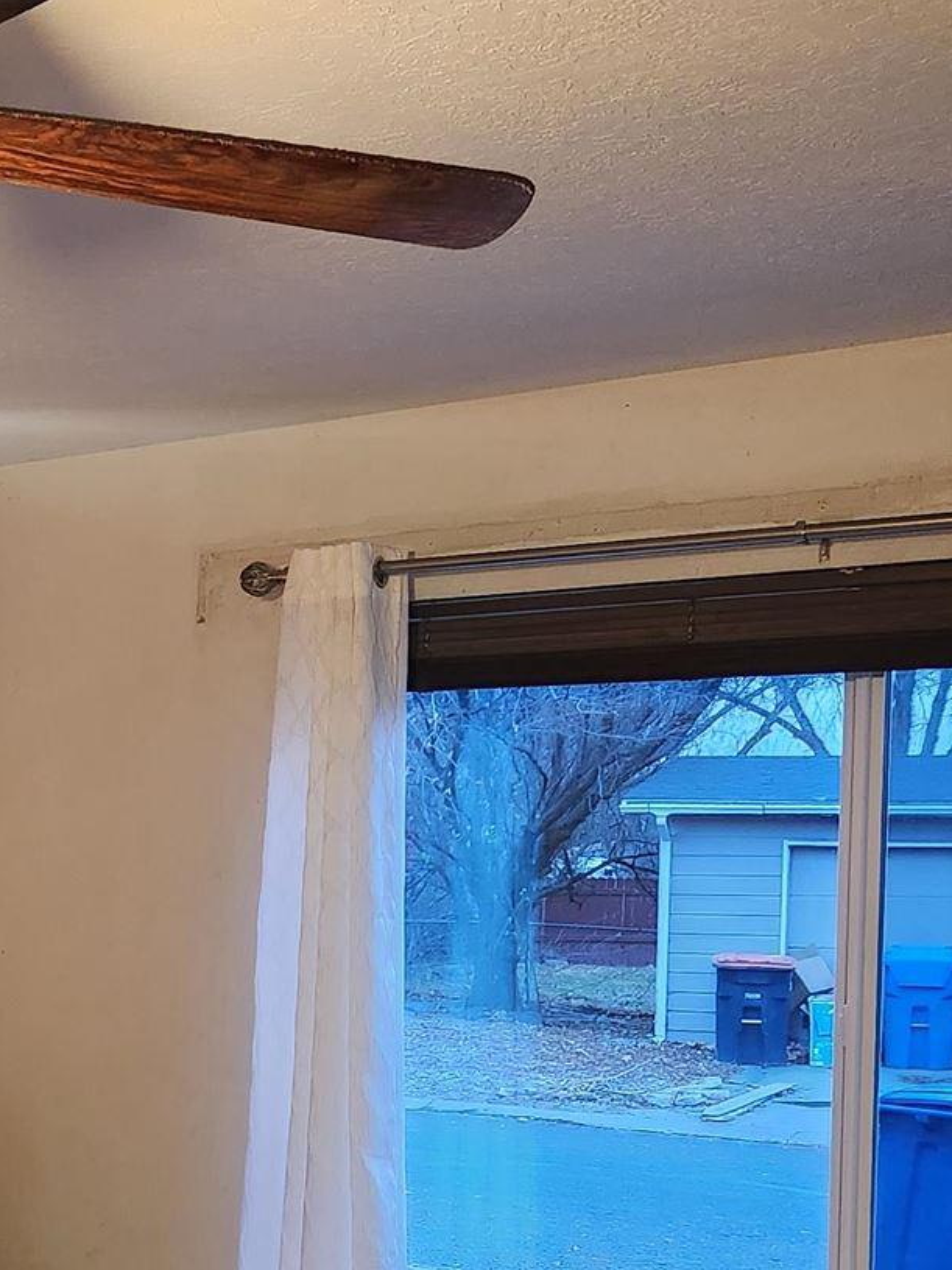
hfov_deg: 20.6
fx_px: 2384
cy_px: 946
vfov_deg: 29.4
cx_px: -279
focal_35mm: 65
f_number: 1.8
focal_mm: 5.4
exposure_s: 1/60
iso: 640
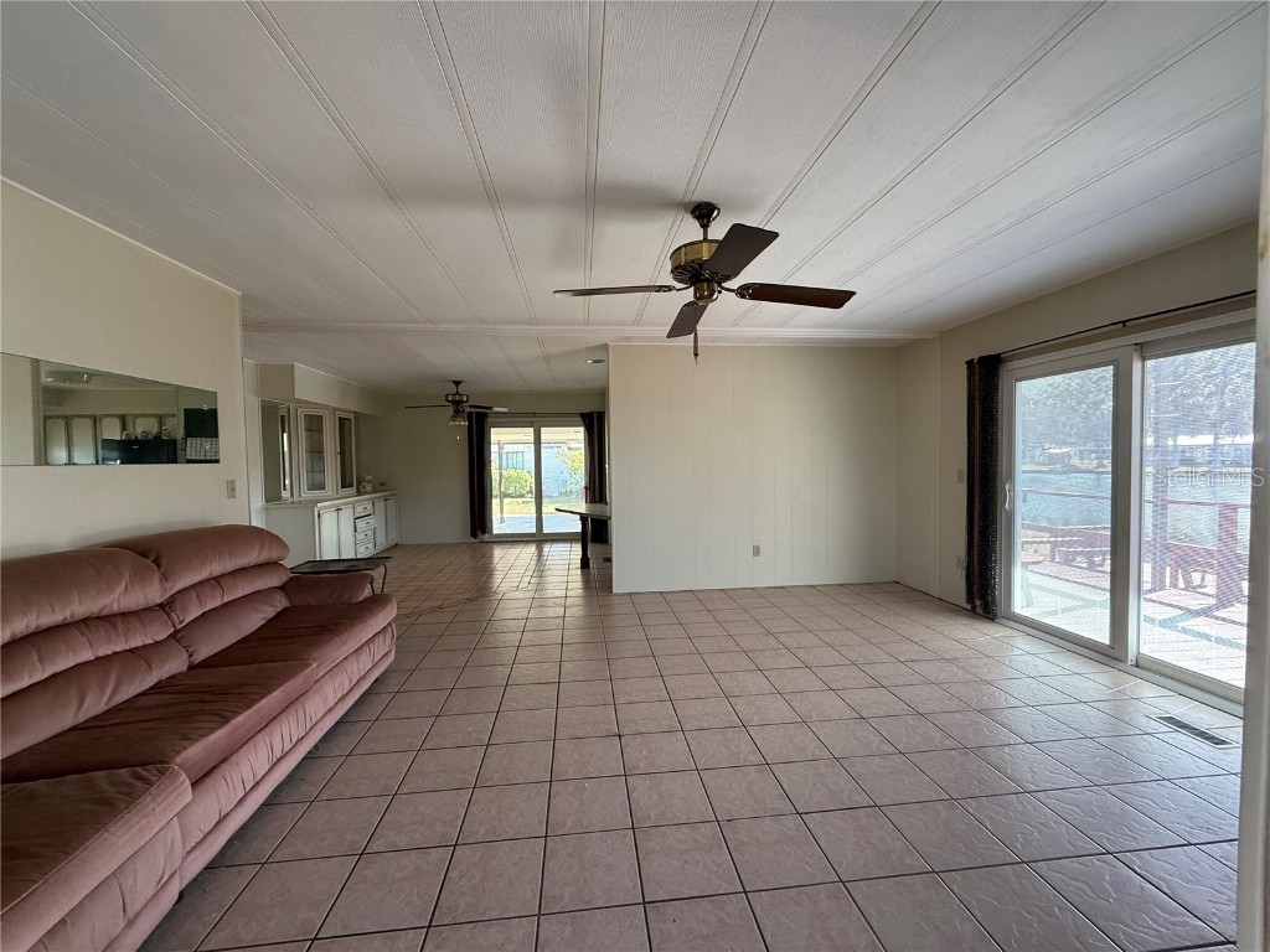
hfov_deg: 102.1
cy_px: 476
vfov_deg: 85.7
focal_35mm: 14
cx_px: 635
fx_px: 514
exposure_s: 1/99
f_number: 2.2
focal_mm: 2.22
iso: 160
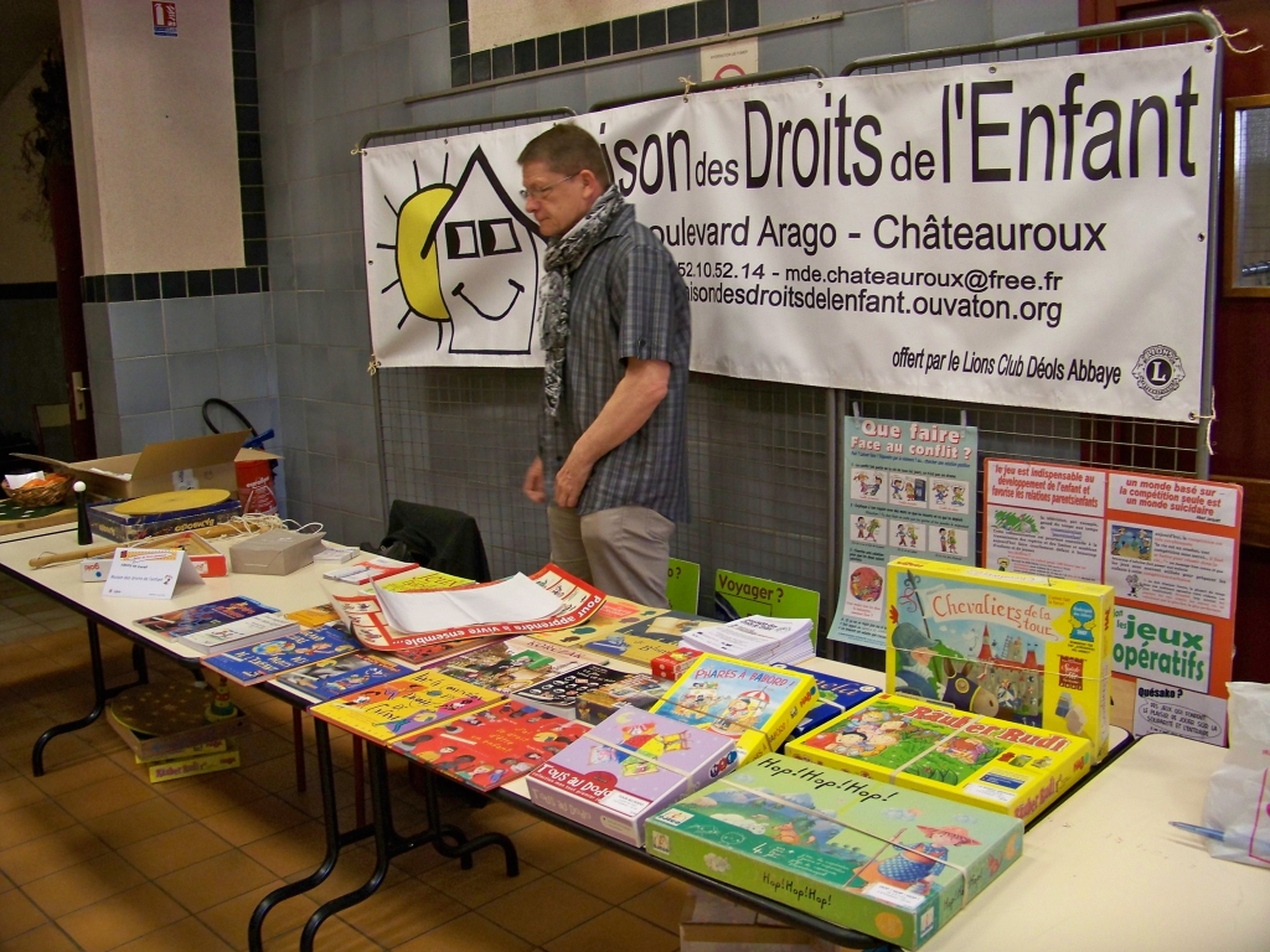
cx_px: 635
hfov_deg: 55.4
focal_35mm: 33
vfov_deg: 42.9
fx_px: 1211
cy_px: 476
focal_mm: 5.85
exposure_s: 1/30
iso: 200
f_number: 2.8
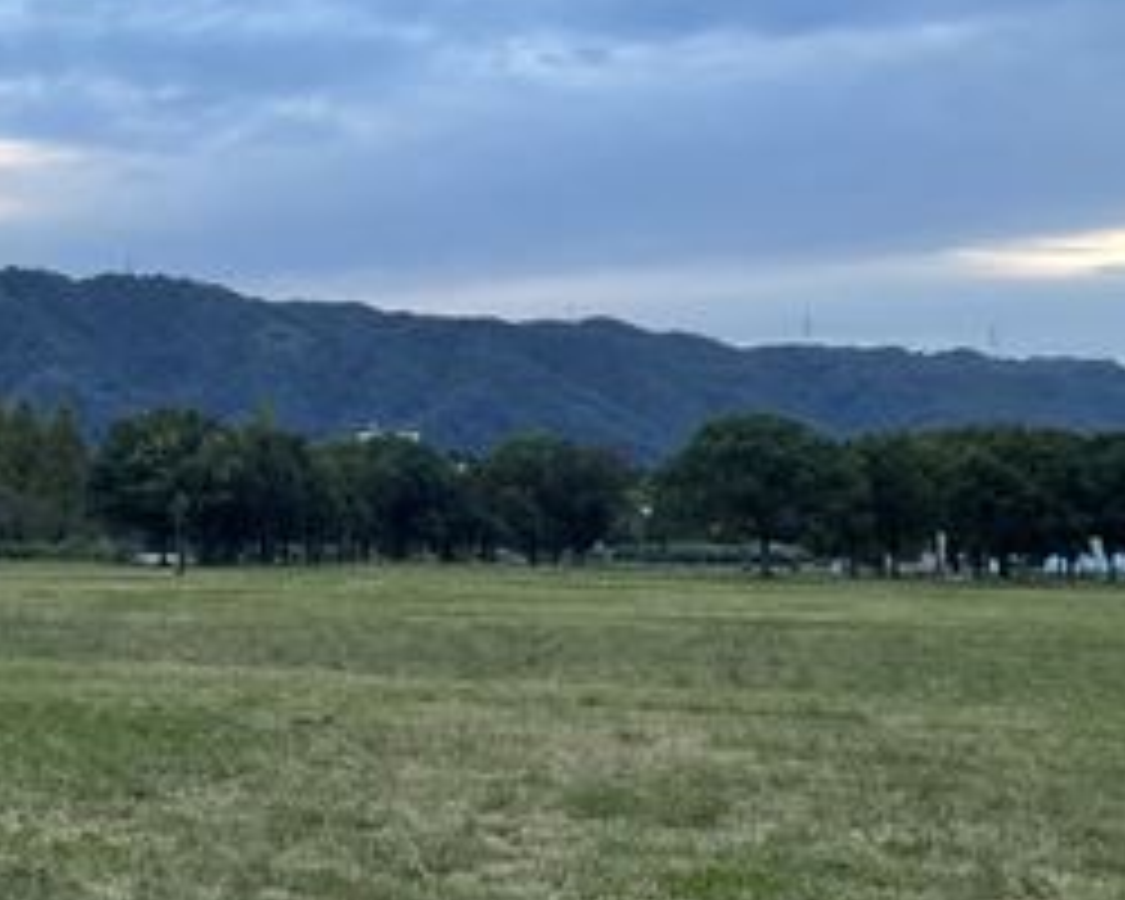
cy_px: 86
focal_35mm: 65
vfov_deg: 22.9
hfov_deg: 28.1
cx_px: 130
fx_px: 2164
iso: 50
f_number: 1.6
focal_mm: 4.2
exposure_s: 1/121
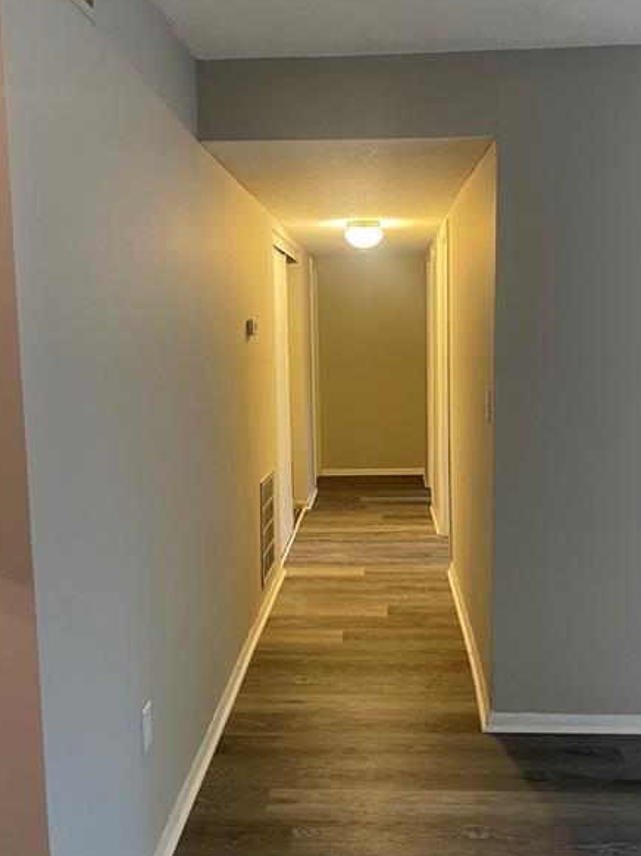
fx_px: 815
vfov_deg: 55.4
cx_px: 331
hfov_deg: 42.9
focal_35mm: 33
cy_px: 427
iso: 320
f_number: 1.6
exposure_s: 1/60
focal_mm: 5.1
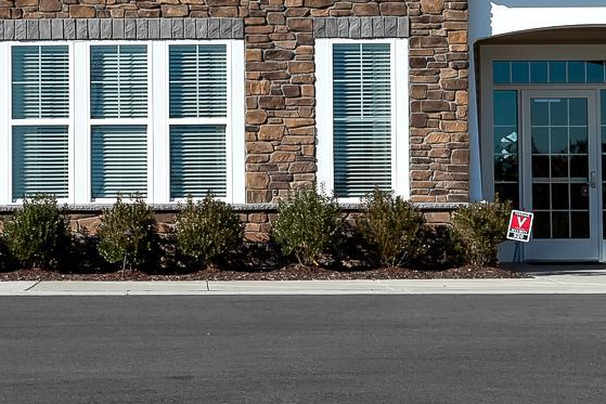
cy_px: 94
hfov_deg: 18.4
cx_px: 123
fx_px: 1852
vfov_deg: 12.4
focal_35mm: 110
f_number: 16
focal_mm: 30
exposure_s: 1/320
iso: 320
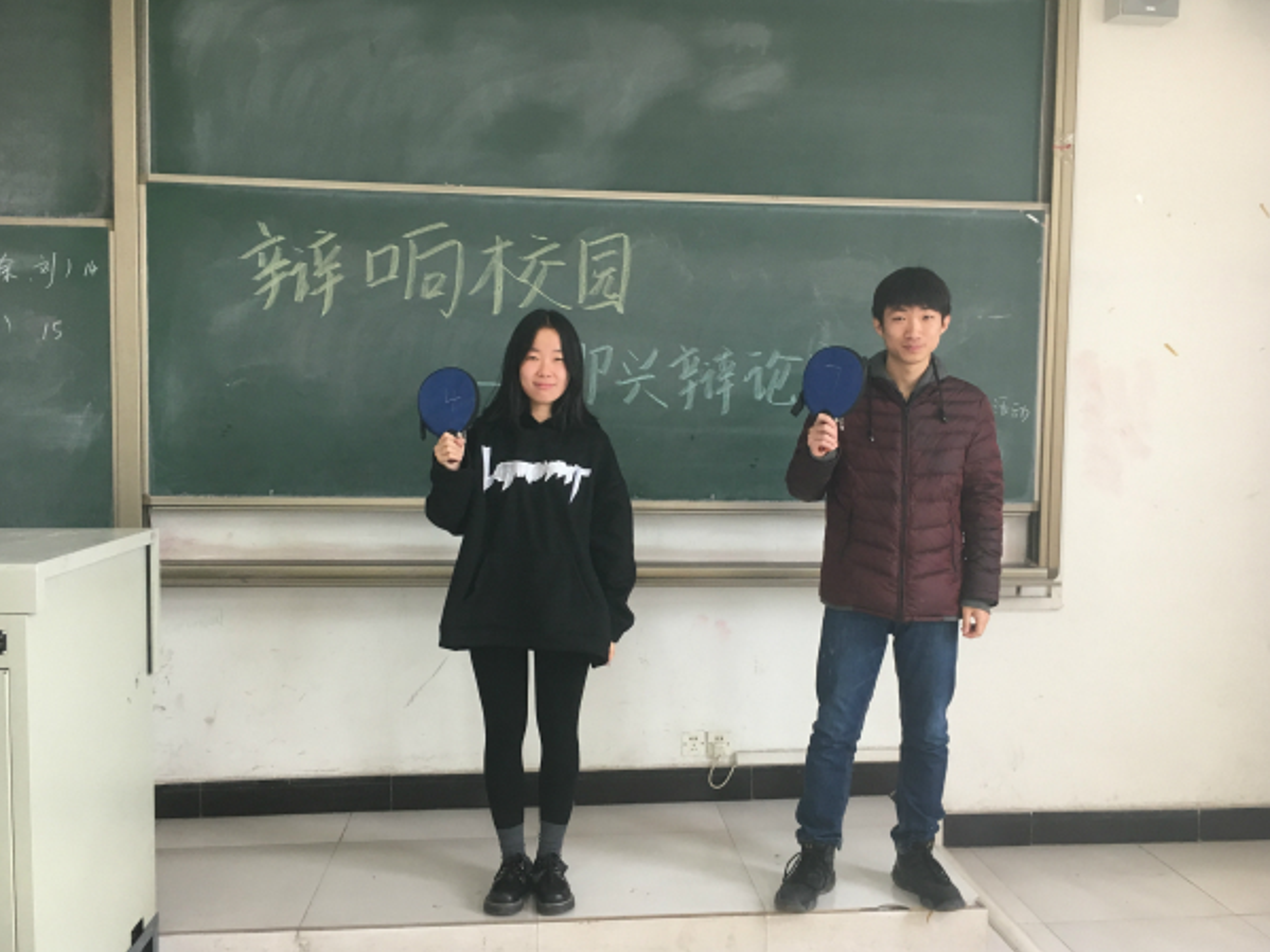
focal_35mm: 31
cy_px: 479
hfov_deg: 58.4
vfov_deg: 45.4
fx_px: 1137
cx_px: 640
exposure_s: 1/33
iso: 50
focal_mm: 4.15
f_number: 2.2
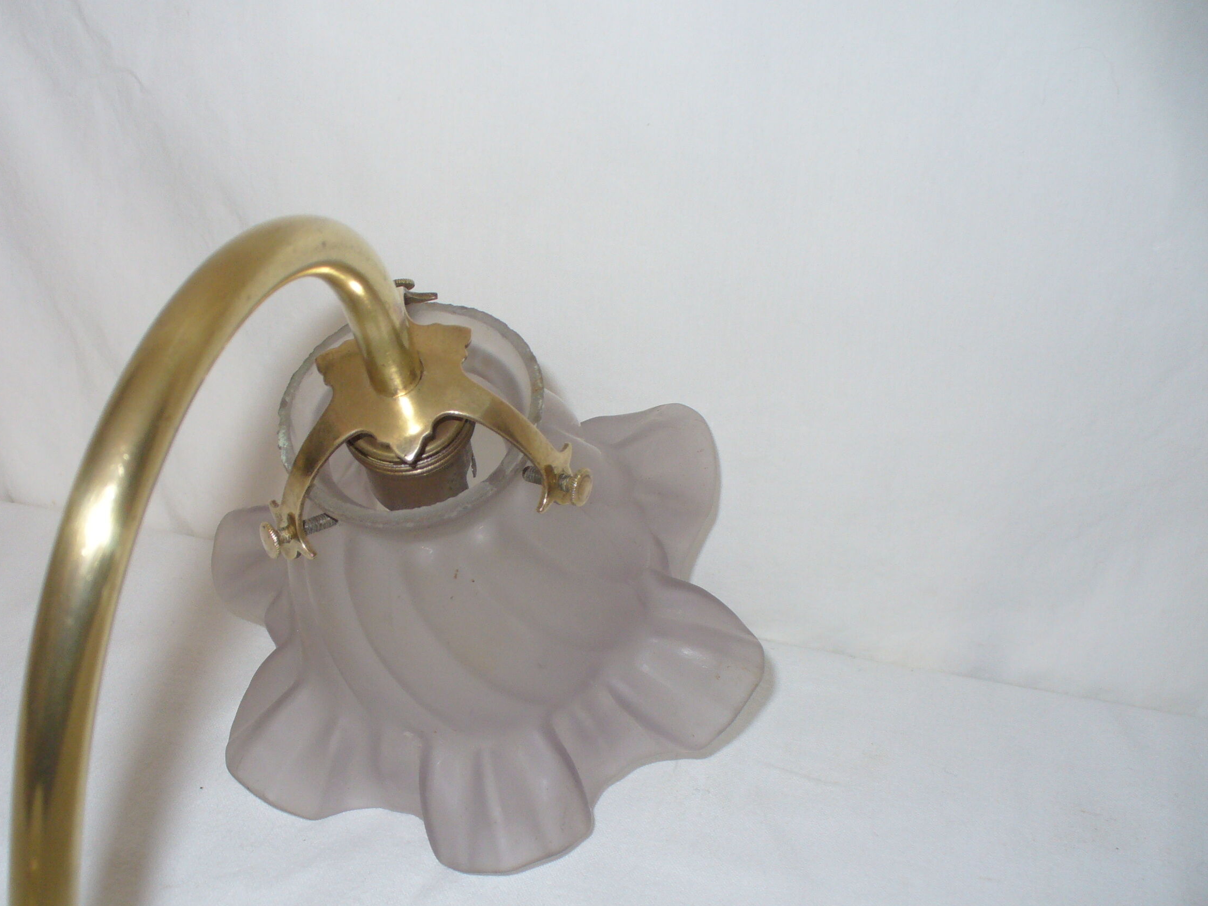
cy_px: 506
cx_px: 525
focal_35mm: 42
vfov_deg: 34.3
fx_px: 1466
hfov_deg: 44.7
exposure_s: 1/20
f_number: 2.8
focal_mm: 6.1
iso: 100
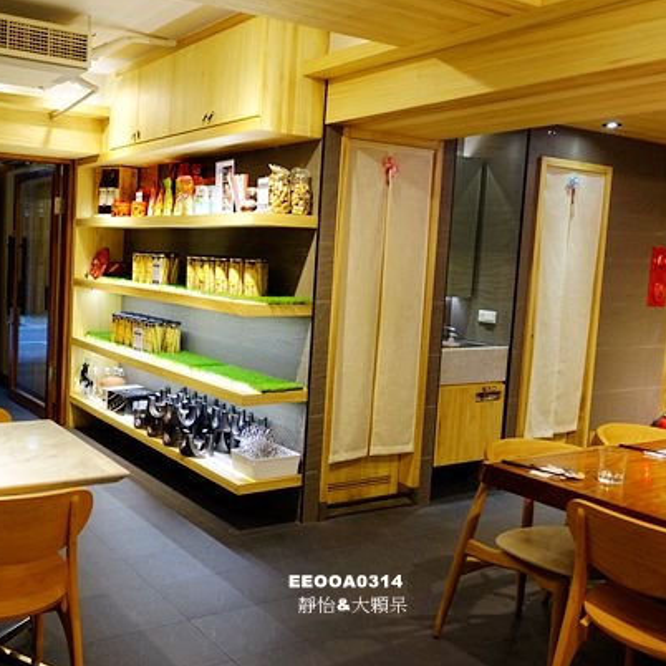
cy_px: 311
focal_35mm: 33
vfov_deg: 49.7
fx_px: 718
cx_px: 157
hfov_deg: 47.7
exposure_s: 1/30
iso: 320
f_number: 1.8
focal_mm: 8.8
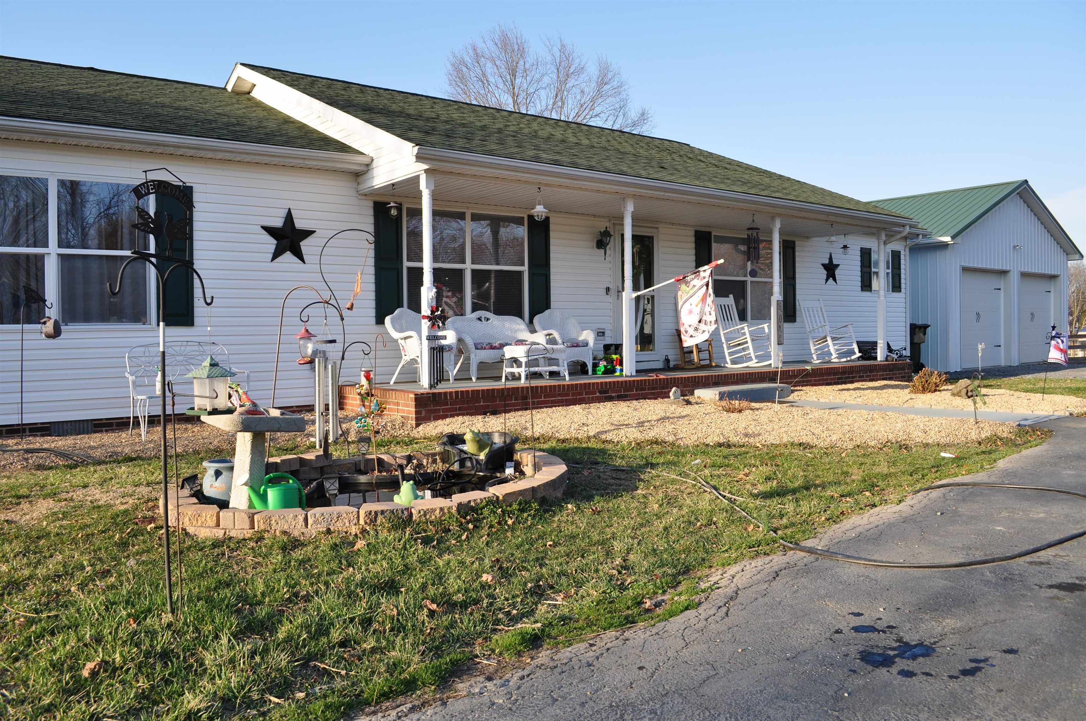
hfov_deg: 67.4
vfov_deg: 47.8
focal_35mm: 27
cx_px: 543
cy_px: 360
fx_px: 813
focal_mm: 18
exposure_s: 1/200
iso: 200
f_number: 10
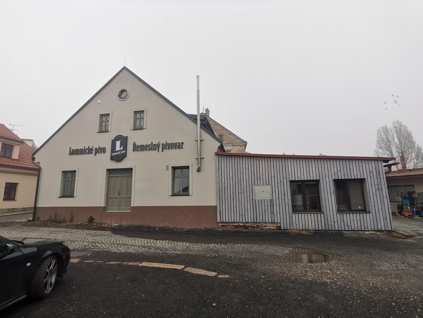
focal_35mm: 17
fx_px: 208
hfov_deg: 91.0
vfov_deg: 74.7
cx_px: 212
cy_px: 159
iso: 50
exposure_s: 1/125
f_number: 2.2
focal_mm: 2.23
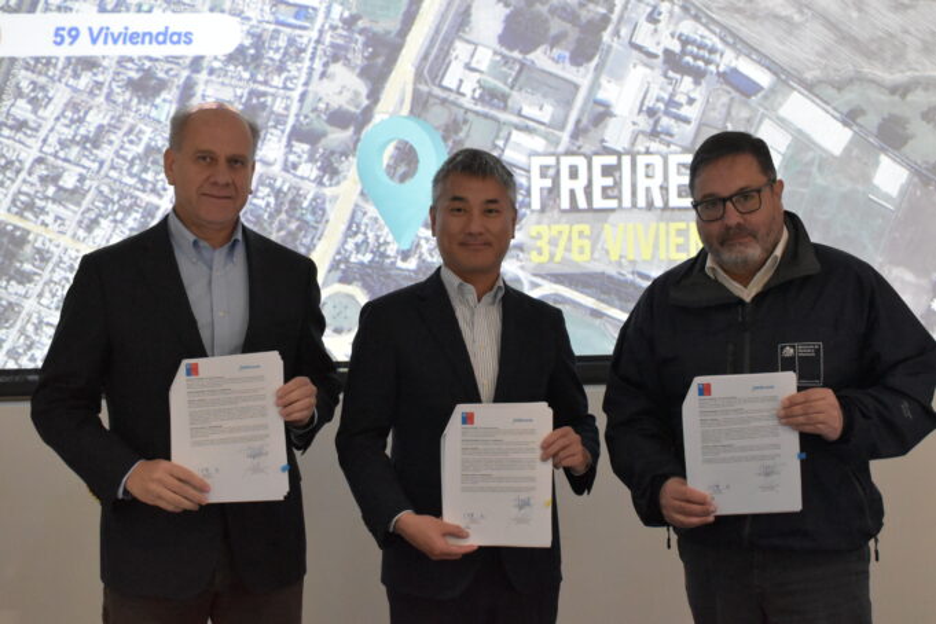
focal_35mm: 51
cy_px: 312
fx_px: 1326
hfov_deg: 38.9
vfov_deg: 26.5
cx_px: 468
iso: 6400
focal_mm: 34
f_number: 7.1
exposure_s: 1/60
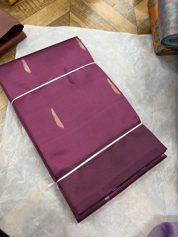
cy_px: 118
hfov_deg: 53.1
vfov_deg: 67.3
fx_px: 178
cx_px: 89
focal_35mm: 26
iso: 100
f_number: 1.5
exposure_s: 1/50
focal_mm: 5.7
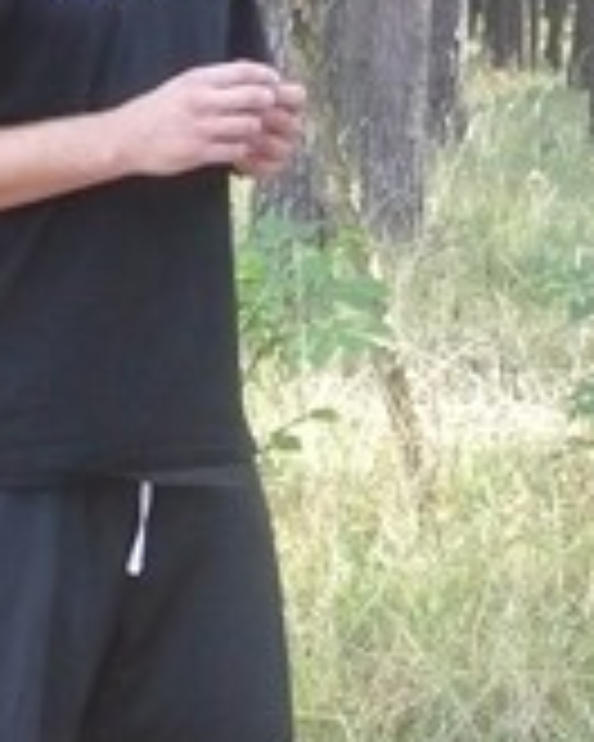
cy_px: 441
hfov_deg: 7.8
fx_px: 4373
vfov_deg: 9.7
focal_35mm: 199
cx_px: 212
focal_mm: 11.5
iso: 400
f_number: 4
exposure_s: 1/160
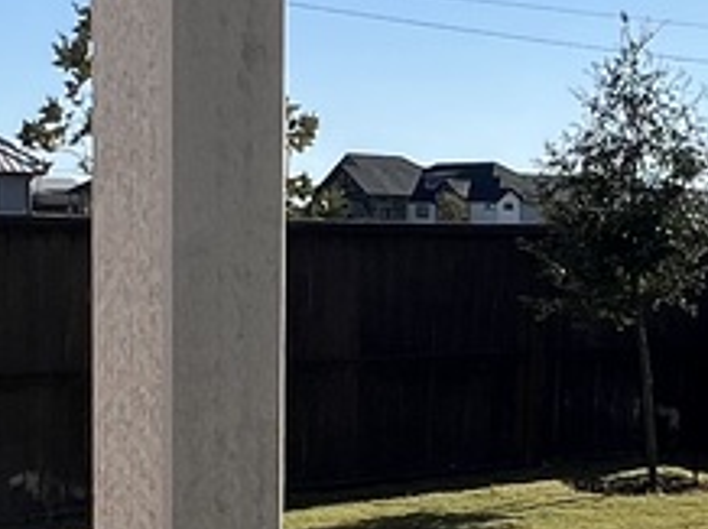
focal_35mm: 86
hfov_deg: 22.7
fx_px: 1757
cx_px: 490
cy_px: 425
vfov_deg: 17.0
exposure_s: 1/2053
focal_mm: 1.57
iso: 32
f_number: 1.8
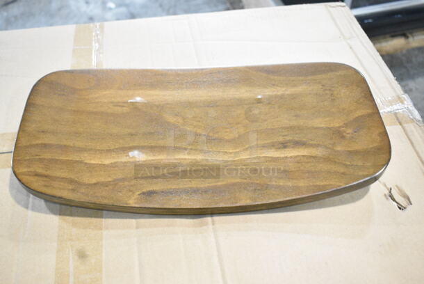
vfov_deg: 37.0
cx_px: 212
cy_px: 142
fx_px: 424
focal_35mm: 36
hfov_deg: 53.1
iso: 6400
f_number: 5
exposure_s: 1/250
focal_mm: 24
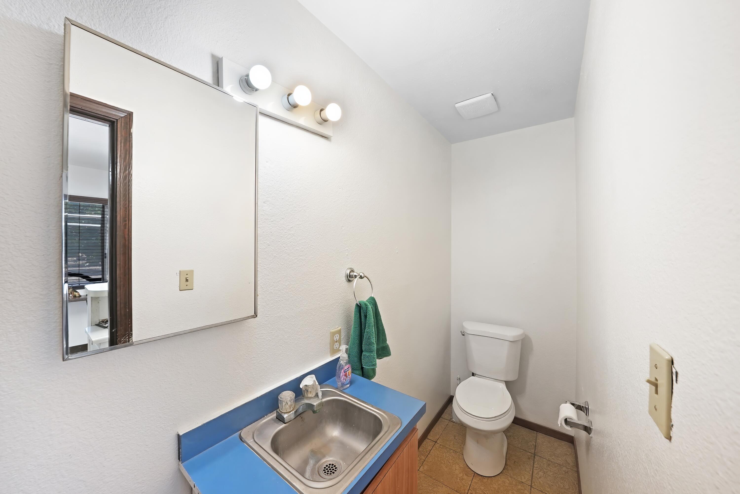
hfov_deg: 112.6
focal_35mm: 12
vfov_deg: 90.1
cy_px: 247
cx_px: 370
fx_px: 247
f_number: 9
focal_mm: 12
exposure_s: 1/30
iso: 640
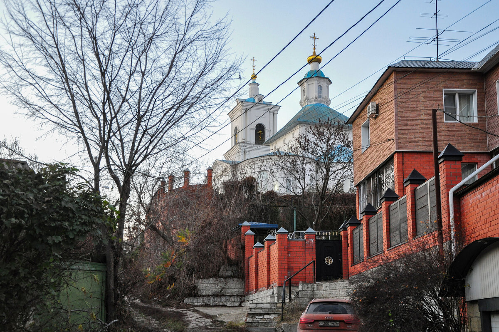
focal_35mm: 48
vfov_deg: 28.0
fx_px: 665
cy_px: 166
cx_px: 250
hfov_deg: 41.1
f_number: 6.3
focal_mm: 32
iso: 800
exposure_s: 1/20
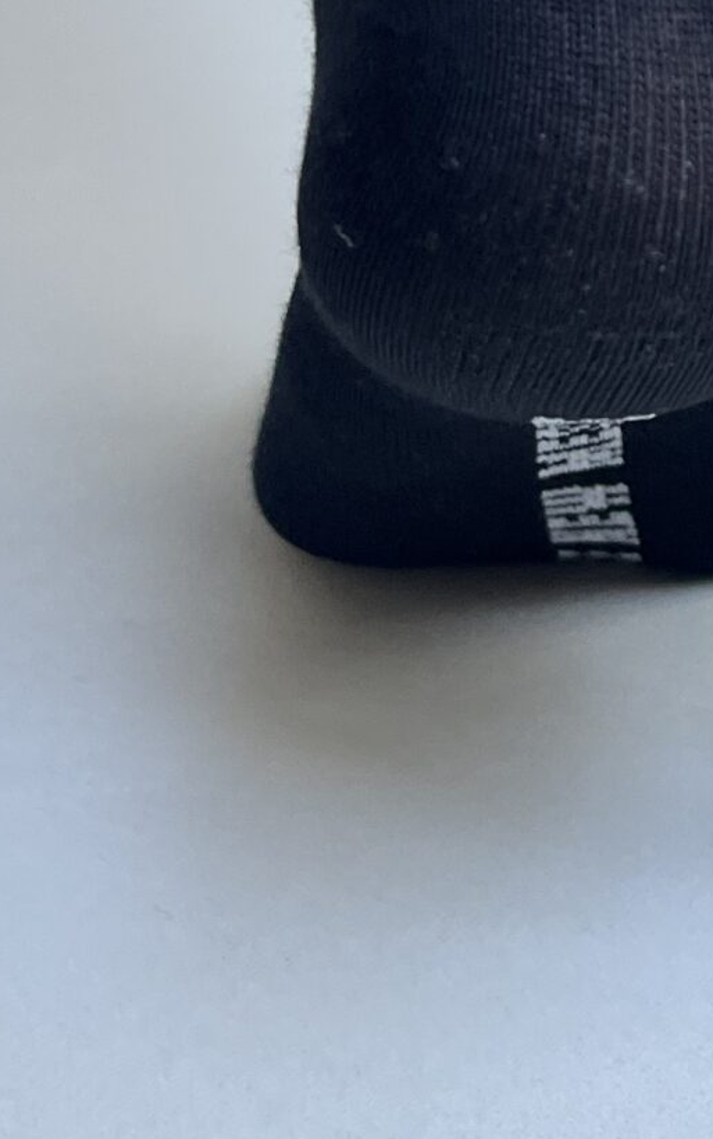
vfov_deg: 22.4
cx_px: 833
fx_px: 2672
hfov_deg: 14.7
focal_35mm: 86
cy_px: -189
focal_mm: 5.7
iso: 320
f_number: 1.5
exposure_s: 1/60
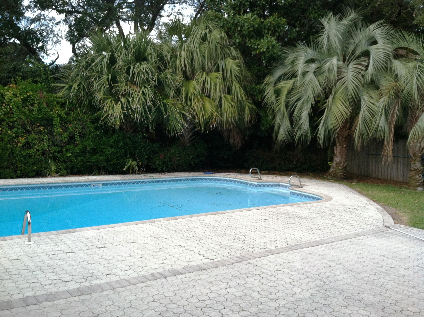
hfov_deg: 52.7
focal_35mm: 35
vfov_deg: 40.6
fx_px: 428
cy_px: 158
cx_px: 212
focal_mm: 3.85
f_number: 2.8
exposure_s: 1/153
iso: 80
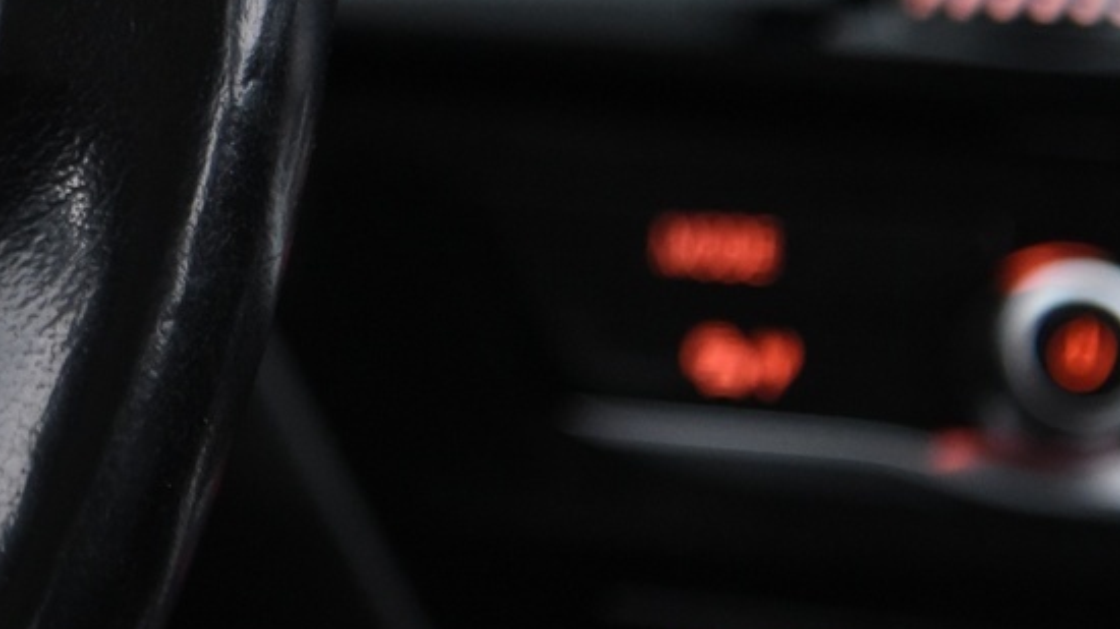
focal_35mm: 293
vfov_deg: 4.1
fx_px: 8699
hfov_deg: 7.3
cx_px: -365
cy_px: -167
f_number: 4
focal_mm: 95
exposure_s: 1/20
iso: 4000
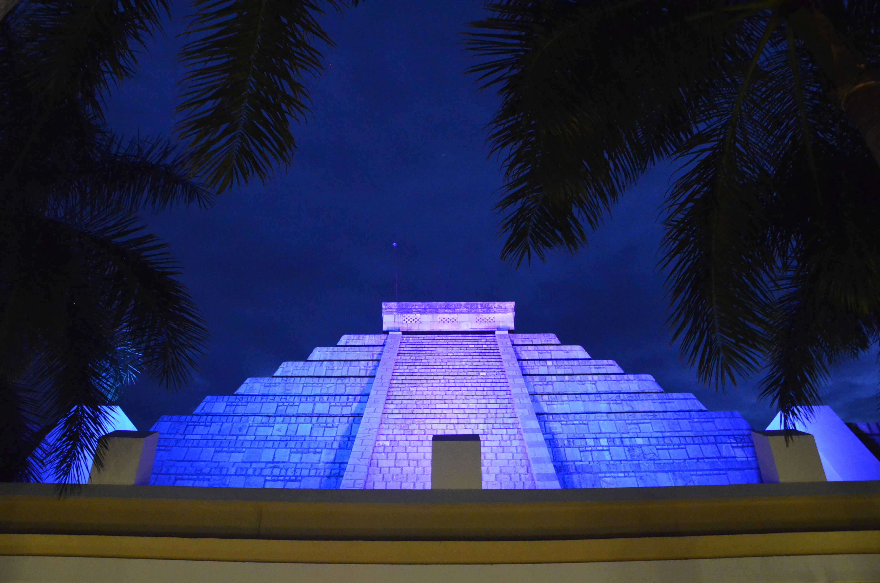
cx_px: 440
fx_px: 659
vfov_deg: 47.7
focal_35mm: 27
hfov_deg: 67.5
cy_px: 292
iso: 5000
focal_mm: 18
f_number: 5.6
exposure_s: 1/15
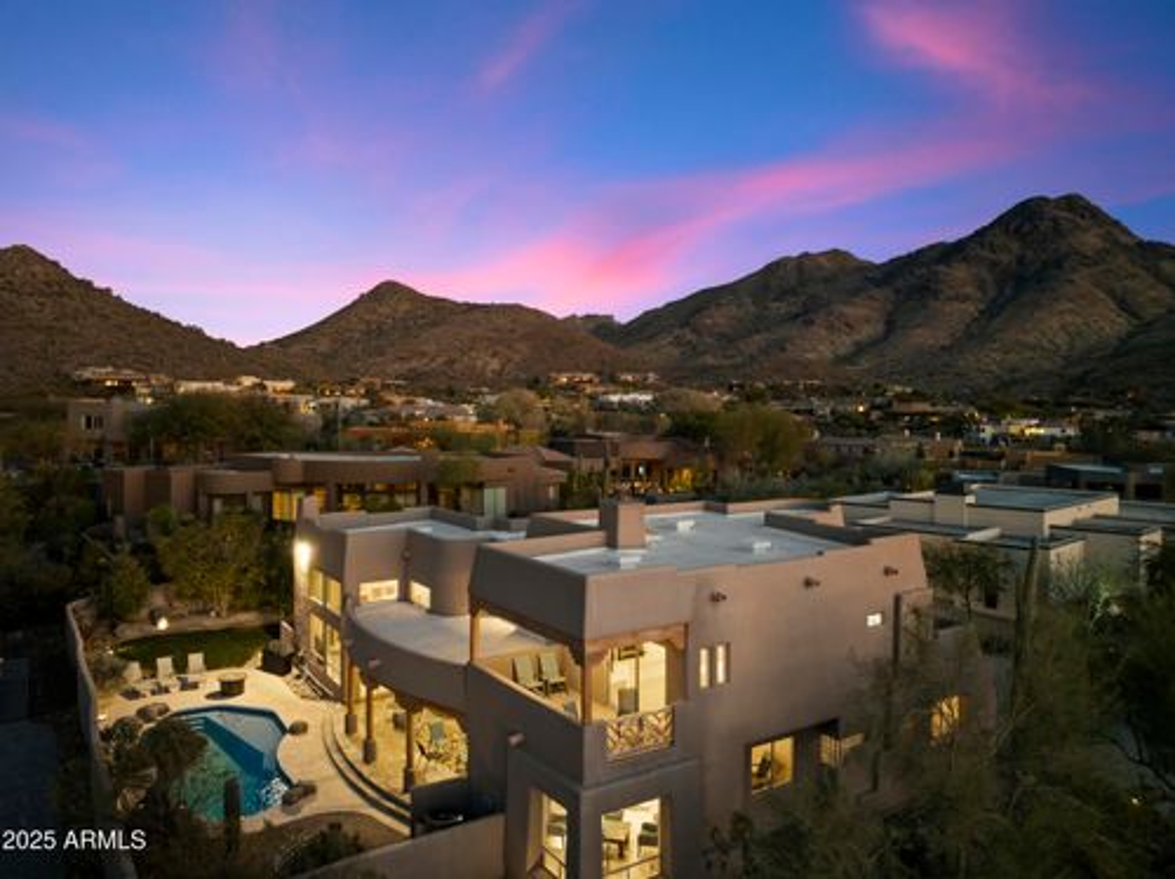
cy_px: 440
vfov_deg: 56.7
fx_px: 814
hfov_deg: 71.6
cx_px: 588
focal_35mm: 24
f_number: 2.8
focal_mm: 12.3
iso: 1060
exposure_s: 1/8
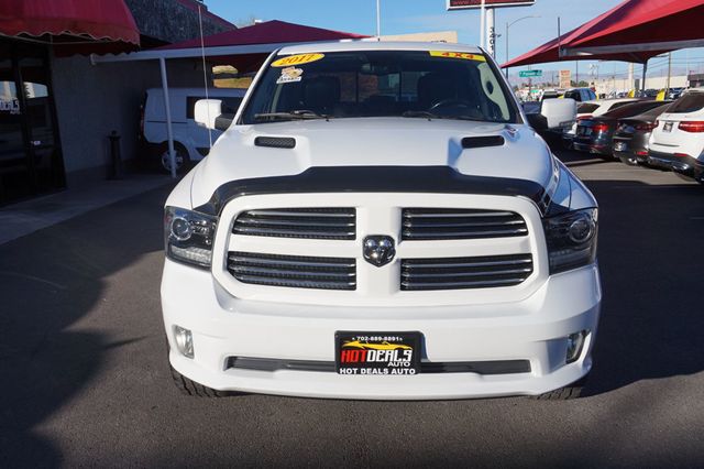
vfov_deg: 41.7
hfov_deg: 59.5
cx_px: 352
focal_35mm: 32
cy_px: 234
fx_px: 616
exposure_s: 1/250
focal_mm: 21
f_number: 9
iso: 100
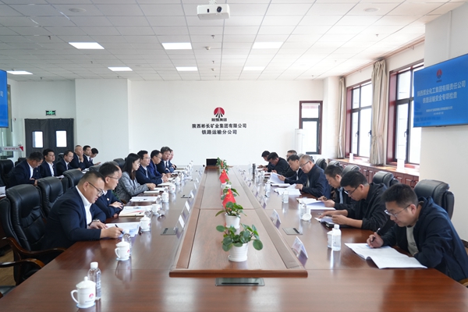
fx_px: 351
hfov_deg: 67.4
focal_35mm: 27
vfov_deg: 47.9
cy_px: 156
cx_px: 234
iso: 1250
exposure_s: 1/60
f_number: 4
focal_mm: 27
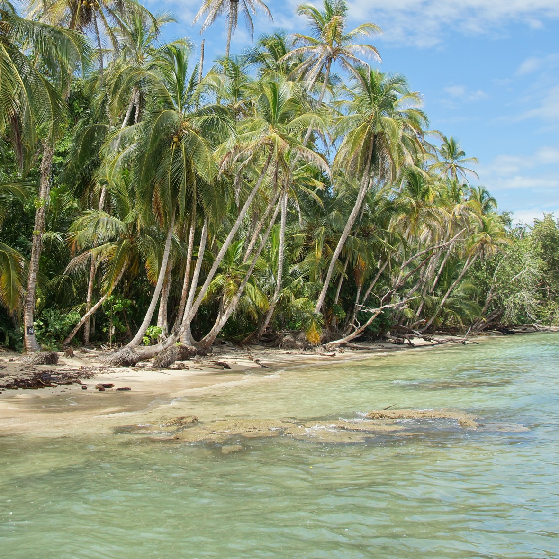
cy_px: 167
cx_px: 211
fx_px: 839
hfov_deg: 36.7
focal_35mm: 46
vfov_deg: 36.3
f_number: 5
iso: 100
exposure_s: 1/500
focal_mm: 17
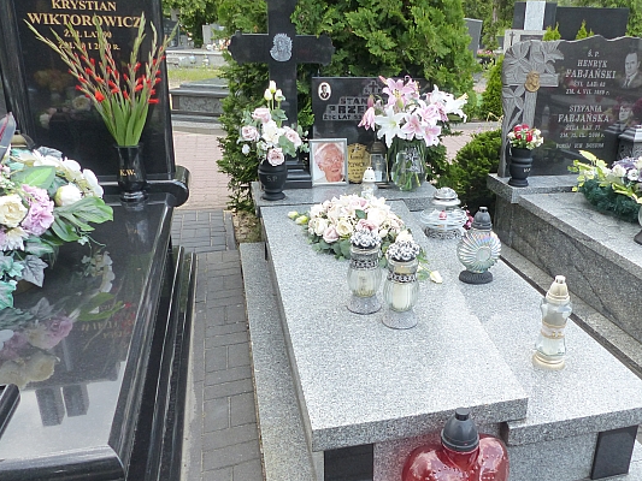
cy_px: 237
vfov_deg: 46.8
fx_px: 557
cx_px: 384
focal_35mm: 30
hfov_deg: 59.5
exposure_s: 1/160
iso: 160
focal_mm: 4.5
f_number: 4
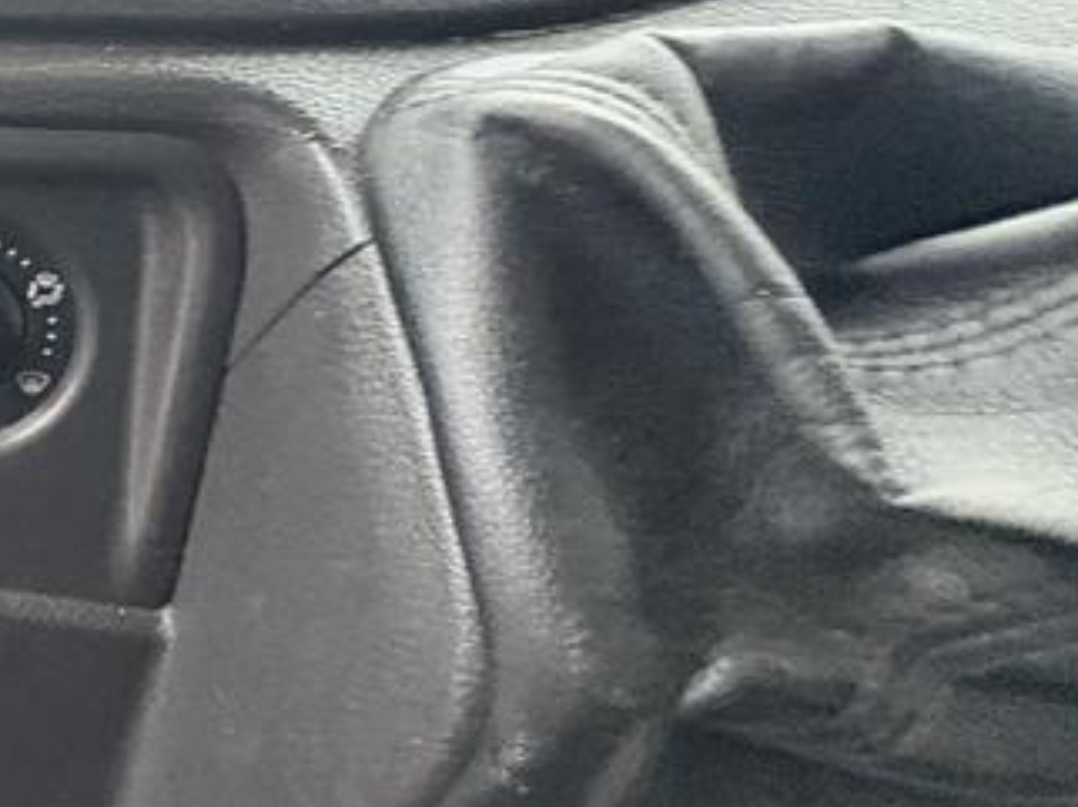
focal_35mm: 39
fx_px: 1214
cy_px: 362
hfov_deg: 34.1
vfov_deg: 36.7
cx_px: -328
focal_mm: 2.22
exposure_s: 1/39
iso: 1000
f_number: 2.2
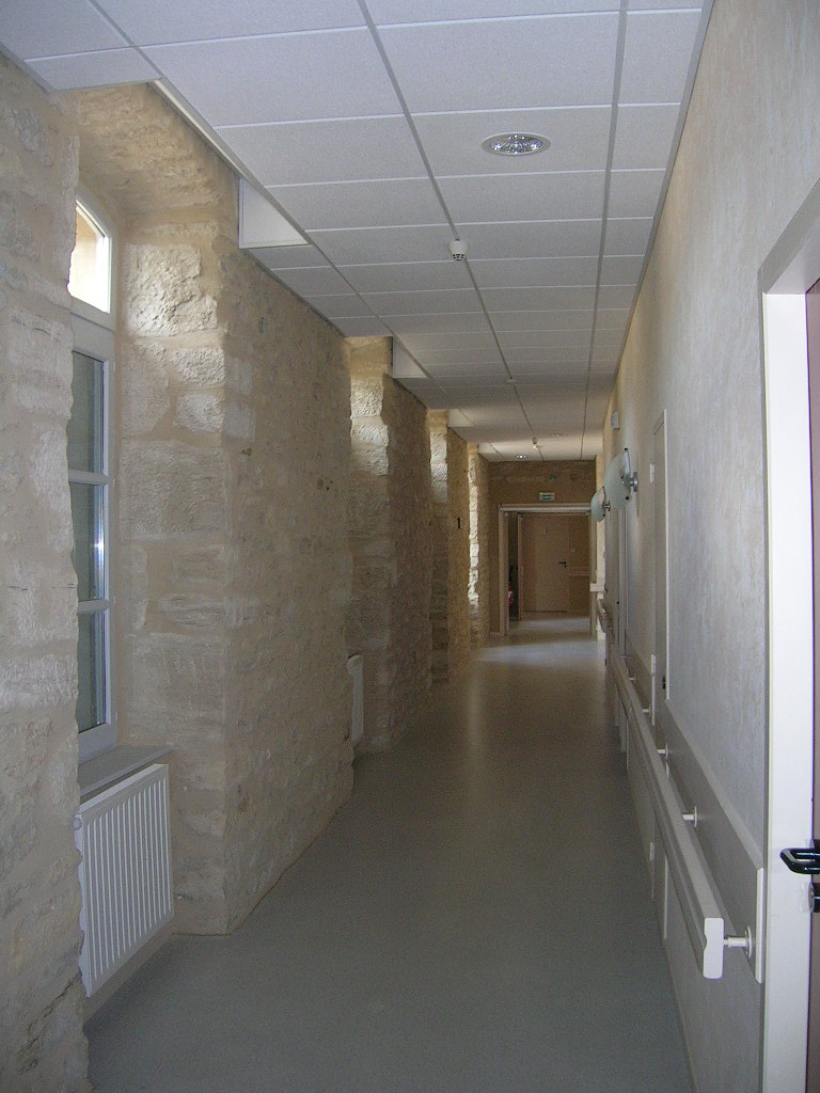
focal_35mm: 35
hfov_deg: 40.7
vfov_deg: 52.6
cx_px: 410
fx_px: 1105
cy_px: 546
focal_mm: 5.4
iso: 110
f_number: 2.8
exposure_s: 1/60.1
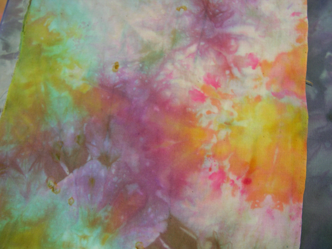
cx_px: 166
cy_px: 124
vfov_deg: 37.7
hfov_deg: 49.0
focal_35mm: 38
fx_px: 364
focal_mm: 8
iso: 100
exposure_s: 1/14.7
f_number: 2.8
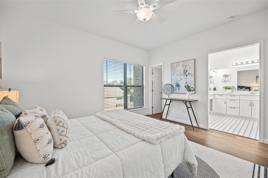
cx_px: 134
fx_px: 104
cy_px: 89
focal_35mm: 14
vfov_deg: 81.2
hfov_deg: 104.3
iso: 800
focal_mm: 14
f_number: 8
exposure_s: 1/20
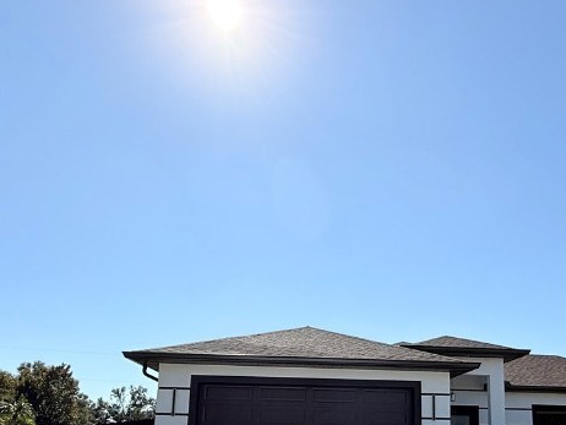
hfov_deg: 57.3
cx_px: 369
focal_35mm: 31
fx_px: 507
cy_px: 361
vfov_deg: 42.6
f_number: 2.2
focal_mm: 2.22
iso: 50
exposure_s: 1/2320
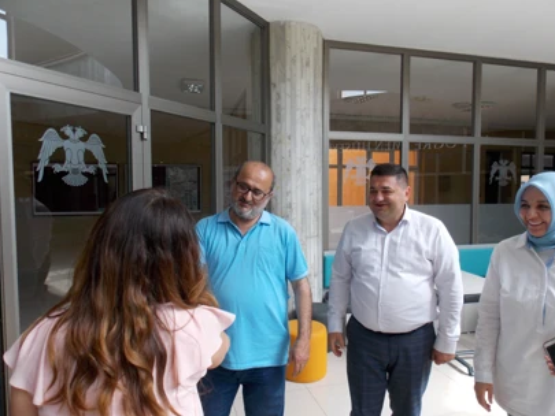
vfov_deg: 54.9
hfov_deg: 69.4
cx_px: 274
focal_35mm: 25
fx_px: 401
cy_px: 215
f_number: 3.1
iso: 80
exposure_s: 1/125
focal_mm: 4
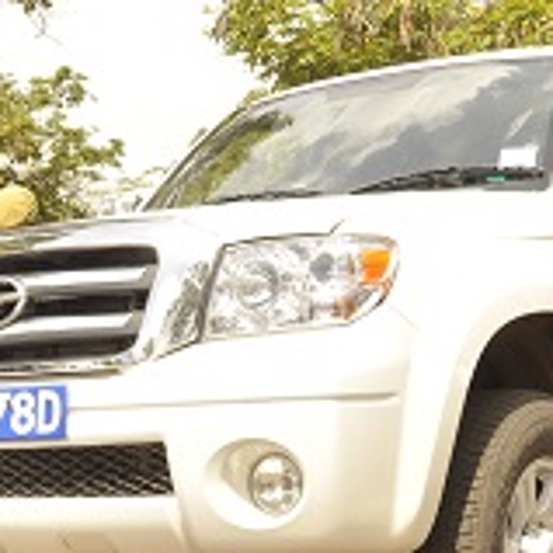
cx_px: 83
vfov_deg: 18.1
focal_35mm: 96
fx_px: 1735
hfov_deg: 17.9
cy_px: 348
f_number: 8
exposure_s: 1/640
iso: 400
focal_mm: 24
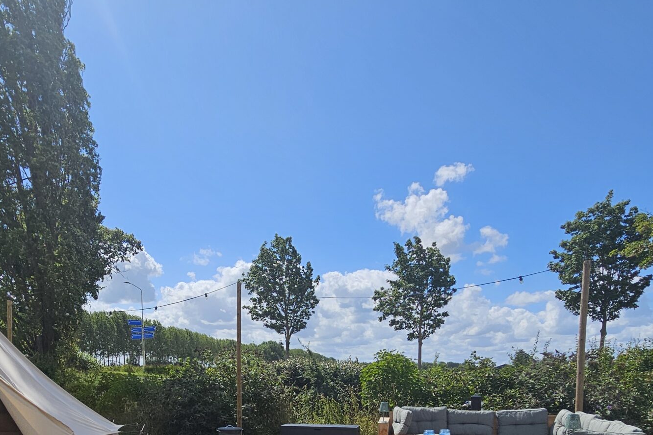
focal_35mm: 26
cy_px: 419
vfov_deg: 43.6
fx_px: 472
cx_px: 219
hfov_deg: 67.5
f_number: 2.2
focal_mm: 2.2
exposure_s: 1/3903
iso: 50
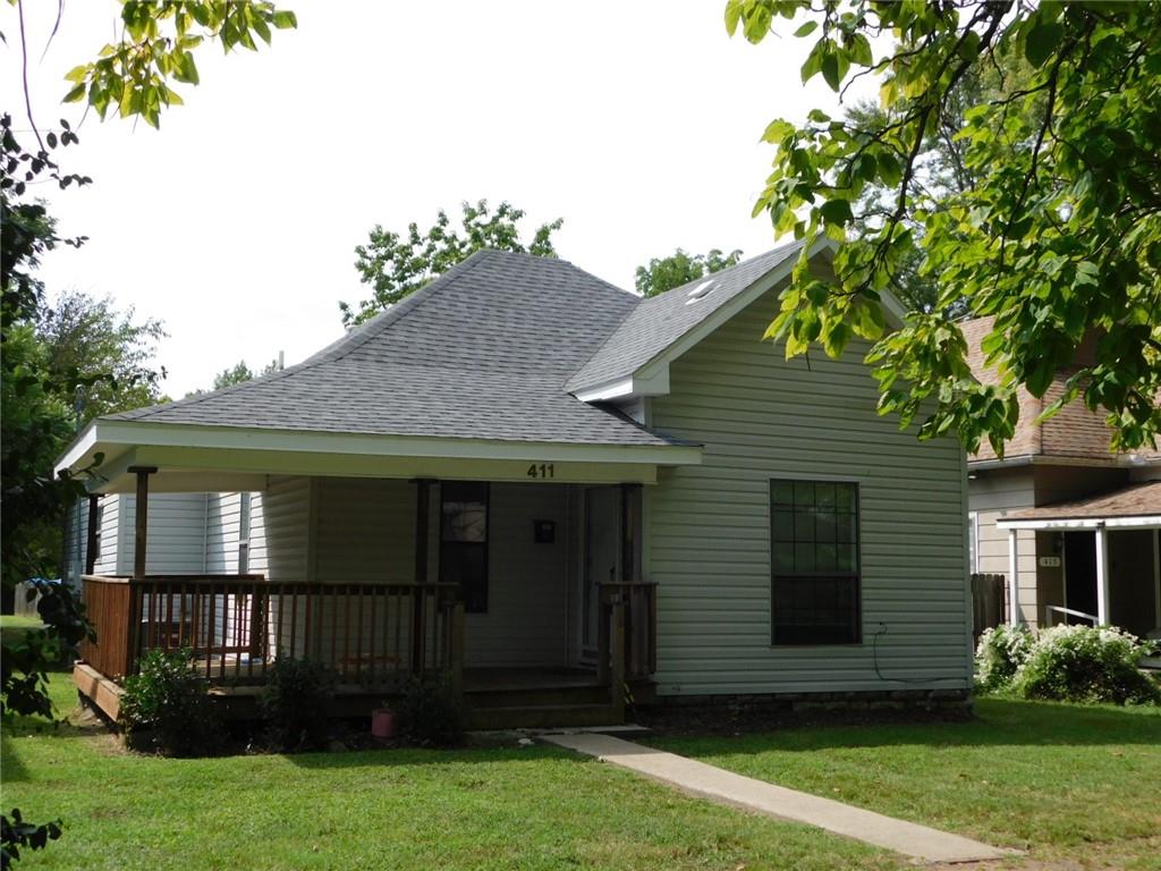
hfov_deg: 46.8
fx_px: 1342
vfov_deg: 36.0
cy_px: 436
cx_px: 580
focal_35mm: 40
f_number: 3.6
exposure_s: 1/800
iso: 125
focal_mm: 7.1
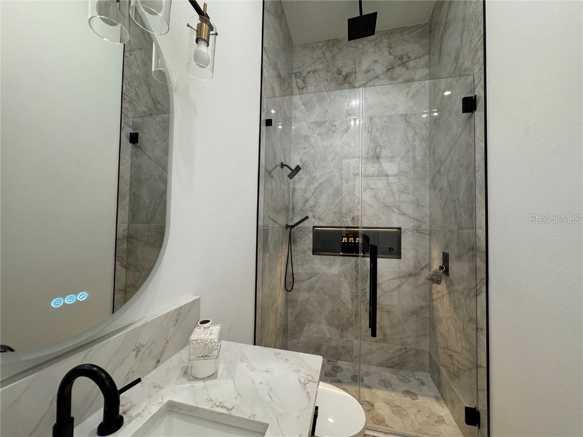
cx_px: 292
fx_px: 236
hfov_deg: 102.1
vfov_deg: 85.7
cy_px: 218
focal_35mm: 14
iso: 160
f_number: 2.2
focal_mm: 2.22
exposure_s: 1/60
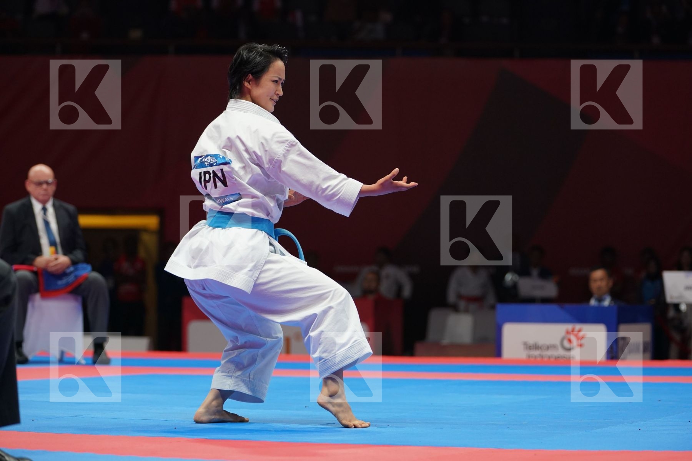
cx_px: 346
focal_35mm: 136
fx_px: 2614
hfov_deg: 15.1
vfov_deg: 10.1
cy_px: 230
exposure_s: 1/500
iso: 1600
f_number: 4
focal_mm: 136
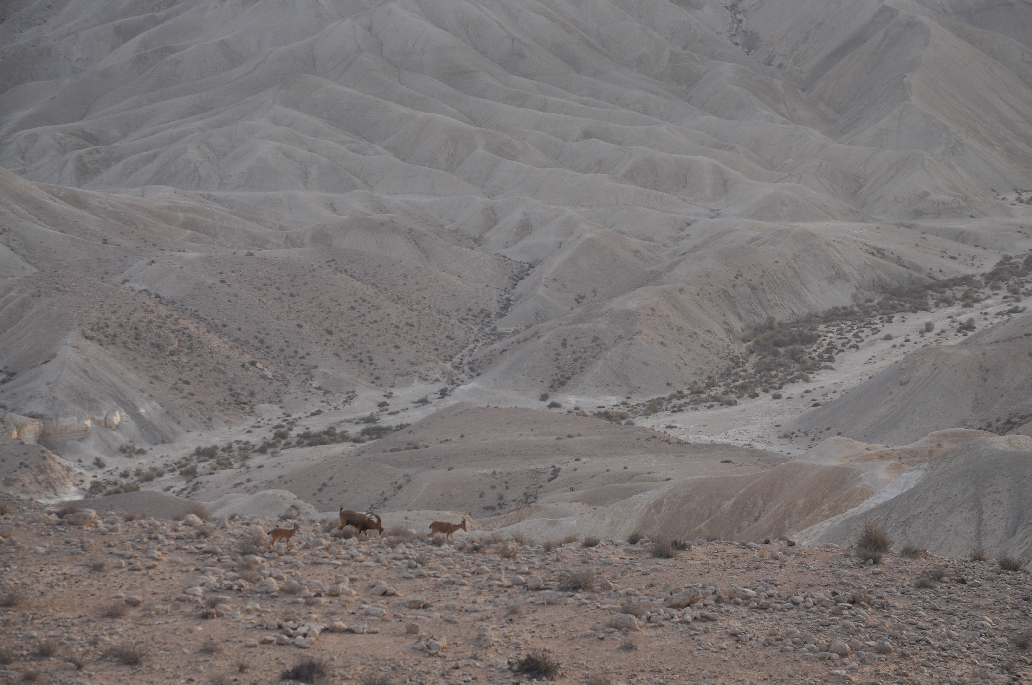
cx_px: 516
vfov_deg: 13.0
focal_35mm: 105
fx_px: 3006
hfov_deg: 19.5
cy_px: 342
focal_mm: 70
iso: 280
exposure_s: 1/500
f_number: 5.6
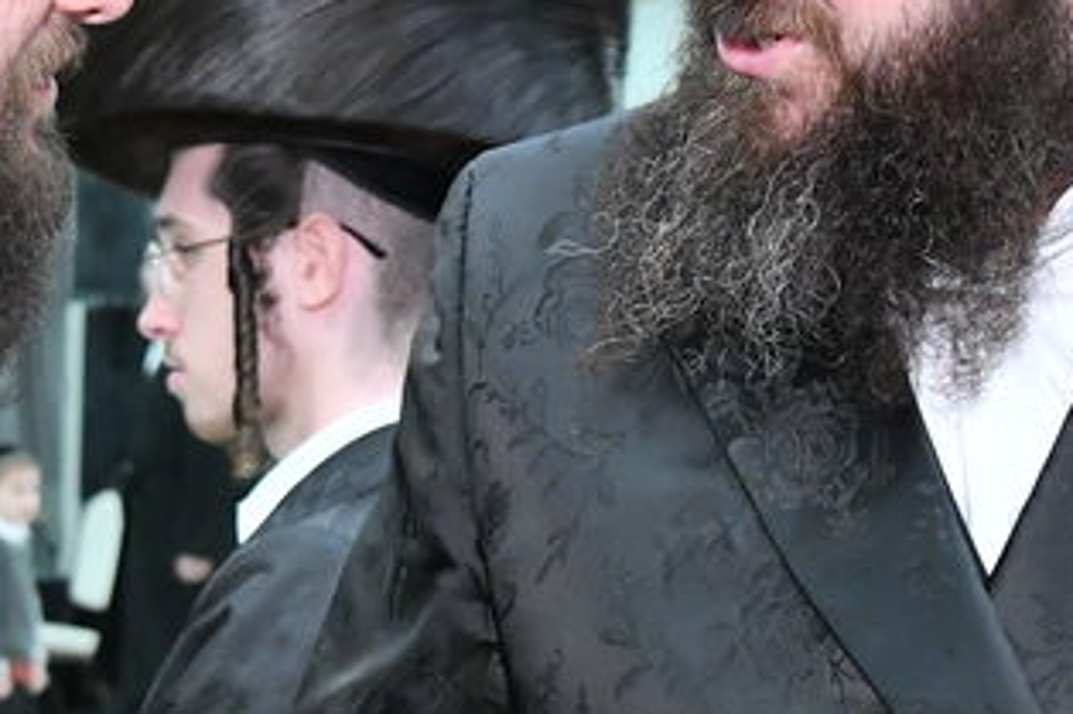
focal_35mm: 107
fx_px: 3187
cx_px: 475
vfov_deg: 12.8
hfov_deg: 19.1
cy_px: 494
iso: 2500
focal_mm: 24
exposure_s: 1/100
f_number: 3.5
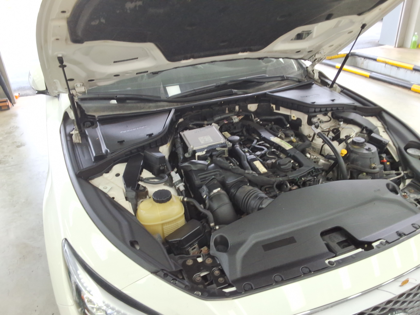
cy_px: 158
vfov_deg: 49.7
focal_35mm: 28
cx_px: 210
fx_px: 340
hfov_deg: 63.4
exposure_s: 1/60
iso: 37
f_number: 1.9
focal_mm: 2.91
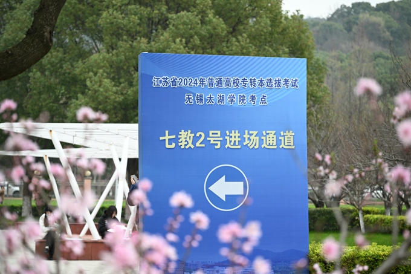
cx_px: 206
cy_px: 137
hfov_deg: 17.1
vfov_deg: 11.4
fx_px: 1370
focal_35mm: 120
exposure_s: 1/160
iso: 400
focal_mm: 120
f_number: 4
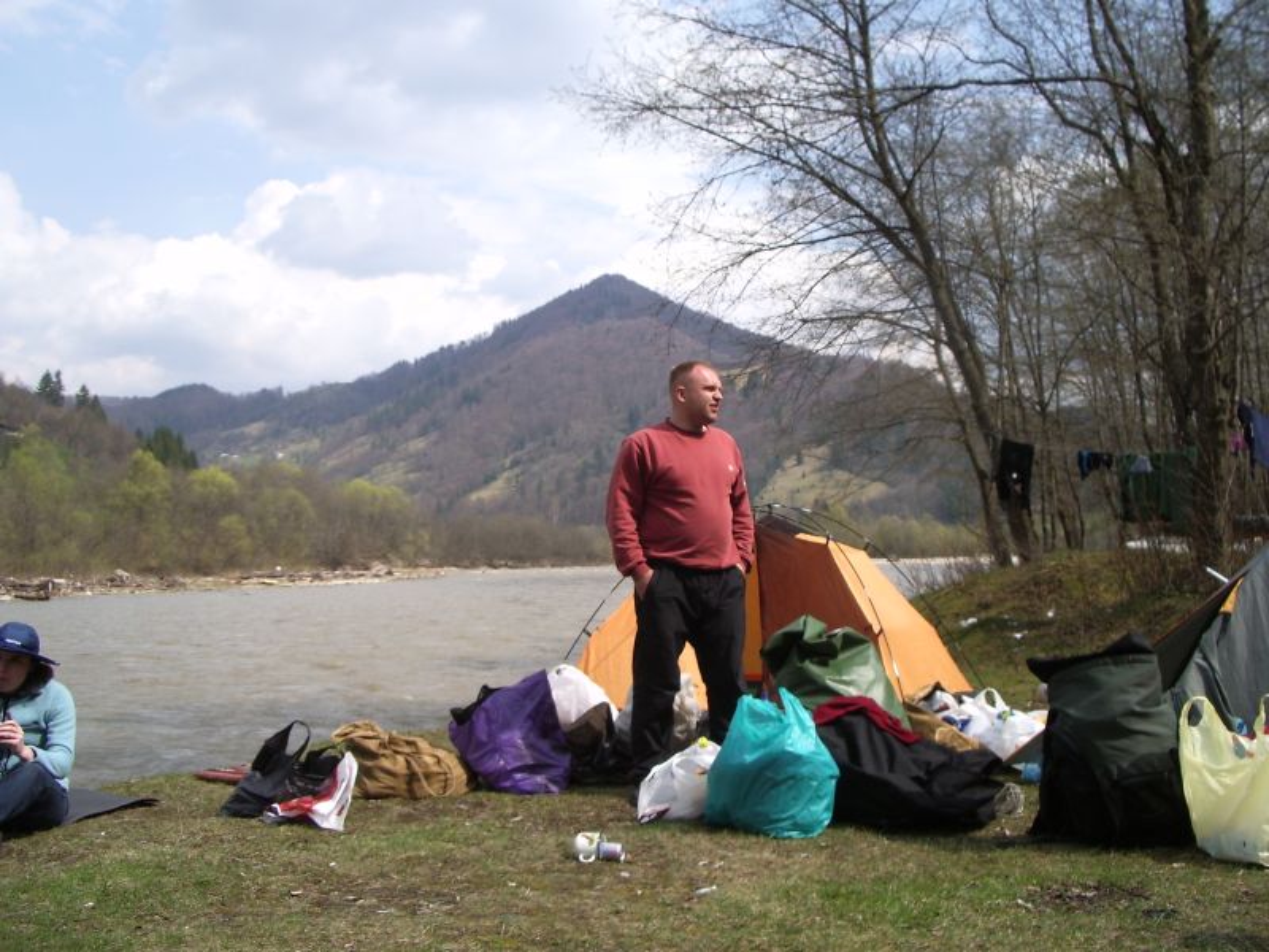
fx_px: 1283
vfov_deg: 40.7
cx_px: 634
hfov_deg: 52.6
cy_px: 476
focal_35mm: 35
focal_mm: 5.8
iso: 50
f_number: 4.3
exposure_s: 1/400
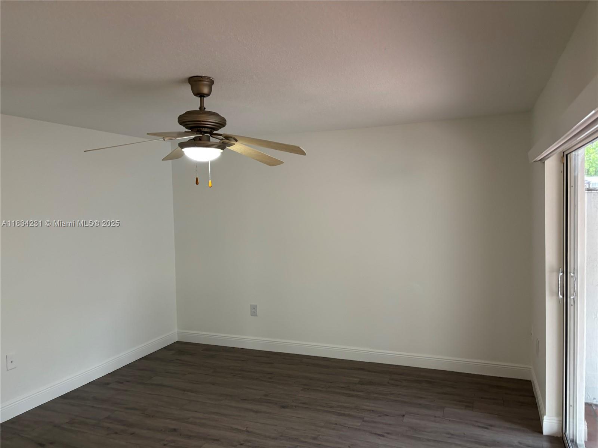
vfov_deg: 53.1
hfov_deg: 67.3
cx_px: 299
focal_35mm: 26
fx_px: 449
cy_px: 224
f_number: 1.6
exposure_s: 1/60
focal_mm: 5.96
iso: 125
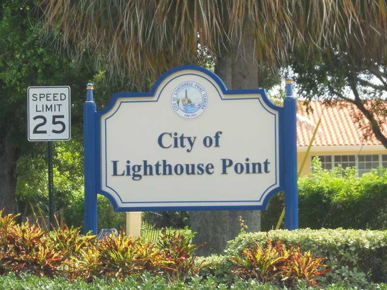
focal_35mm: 113
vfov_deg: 13.1
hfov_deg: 17.4
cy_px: 145
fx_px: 1263
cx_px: 194
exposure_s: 1/250
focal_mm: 20.3
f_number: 5.9
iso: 200
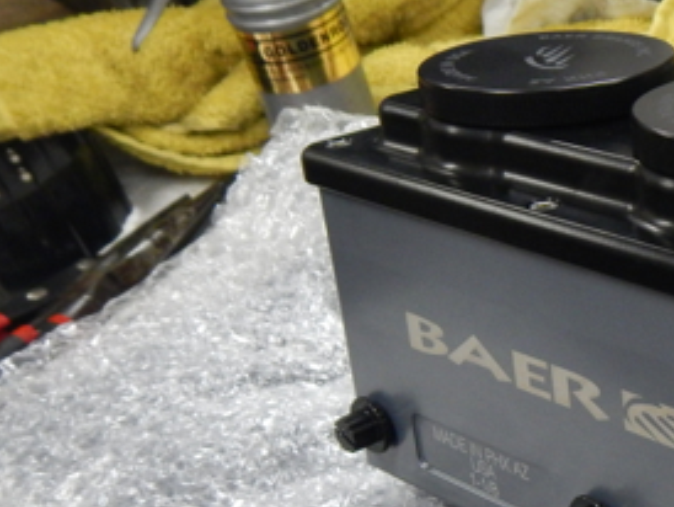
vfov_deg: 18.9
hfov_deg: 23.6
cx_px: 758
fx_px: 1501
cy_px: 443
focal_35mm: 77
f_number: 3.9
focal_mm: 5.9
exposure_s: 1/25
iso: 400
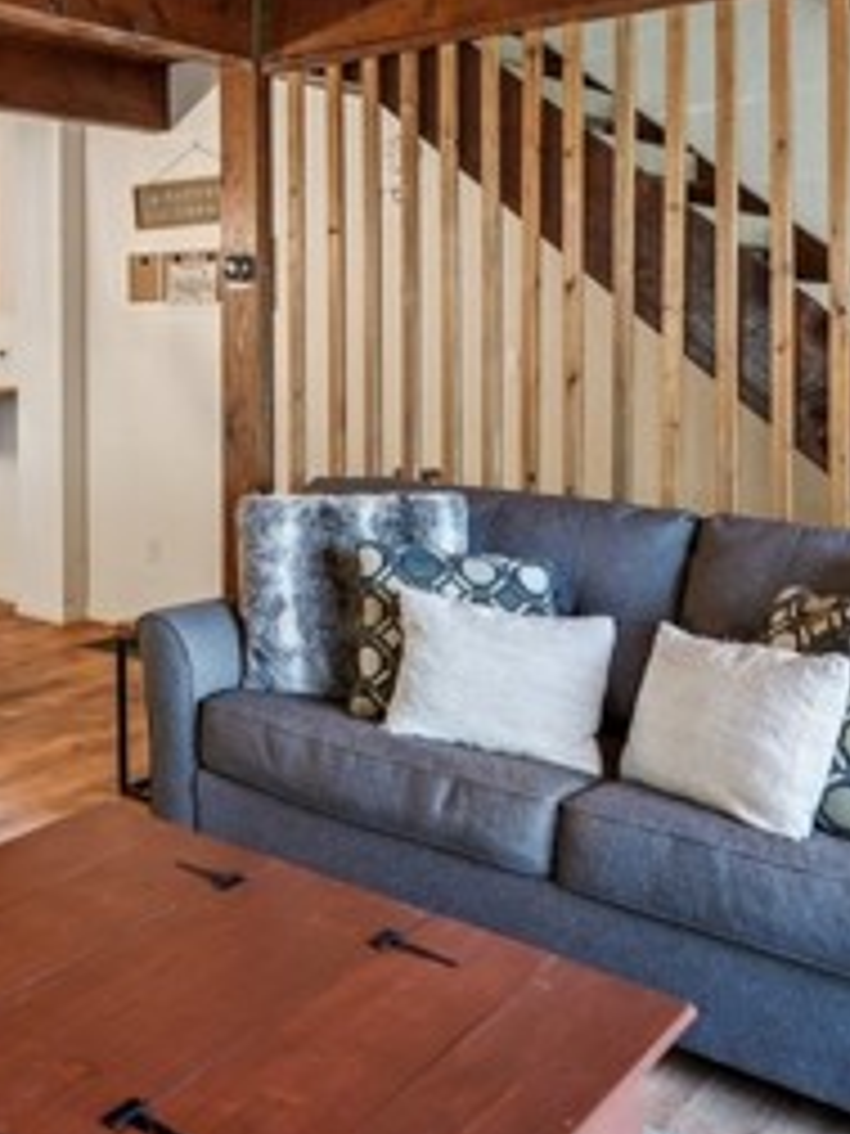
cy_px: 292
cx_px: -76
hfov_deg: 31.8
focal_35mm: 40
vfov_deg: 45.1
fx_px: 1317
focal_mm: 16.5
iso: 400
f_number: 9.5
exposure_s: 1/6
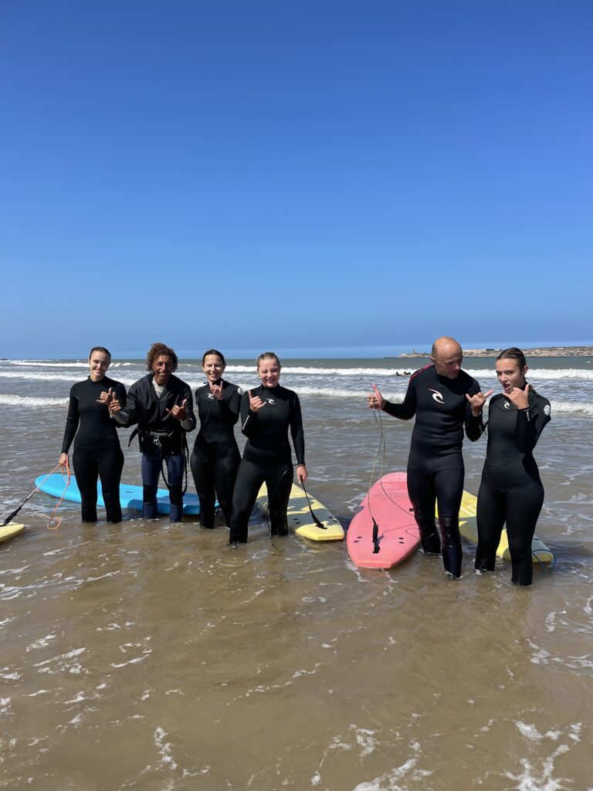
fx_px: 594
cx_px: 296
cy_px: 396
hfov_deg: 53.1
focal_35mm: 26
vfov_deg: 67.3
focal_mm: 5.1
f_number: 1.6
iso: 50
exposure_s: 1/5618
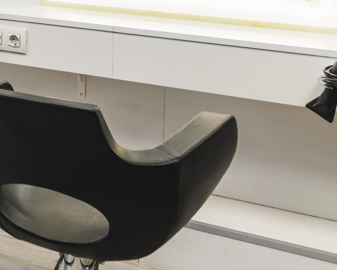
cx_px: -147
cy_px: -57
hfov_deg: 20.2
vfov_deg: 17.6
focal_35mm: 83
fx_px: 828
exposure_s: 1/200
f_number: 2.8
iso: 320
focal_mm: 24
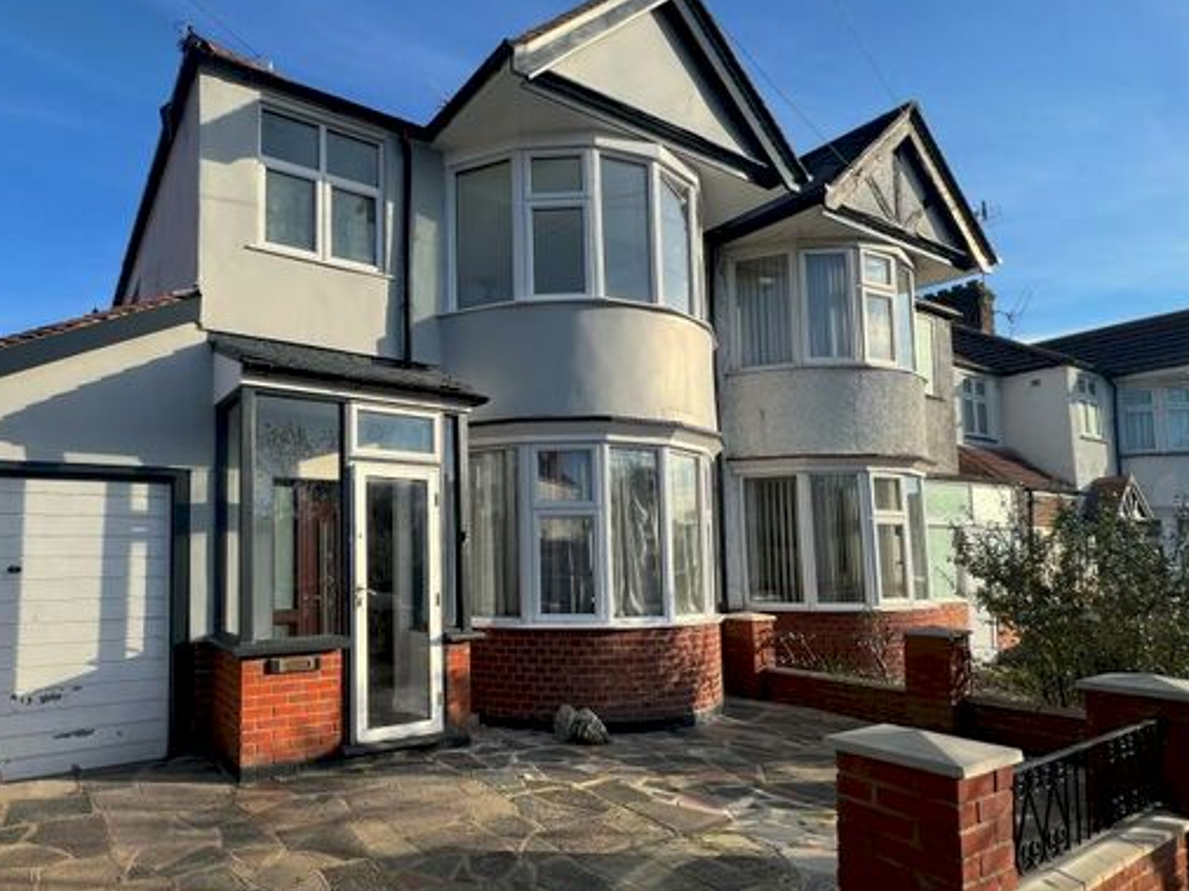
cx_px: 378
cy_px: 516
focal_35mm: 18
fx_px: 618
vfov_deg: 71.1
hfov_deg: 84.2
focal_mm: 1.57
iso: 32
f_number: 1.8
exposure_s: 1/927
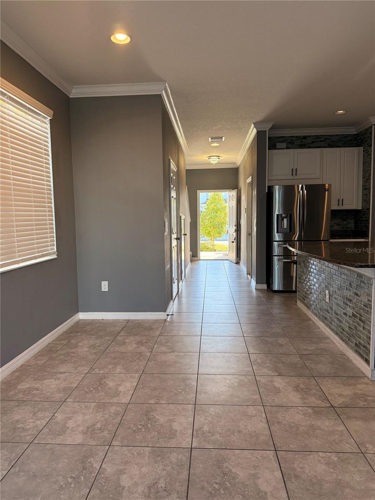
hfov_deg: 56.8
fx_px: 347
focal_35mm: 24
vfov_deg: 71.6
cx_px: 188
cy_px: 250
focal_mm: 6.76
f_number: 1.78
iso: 200
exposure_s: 1/182
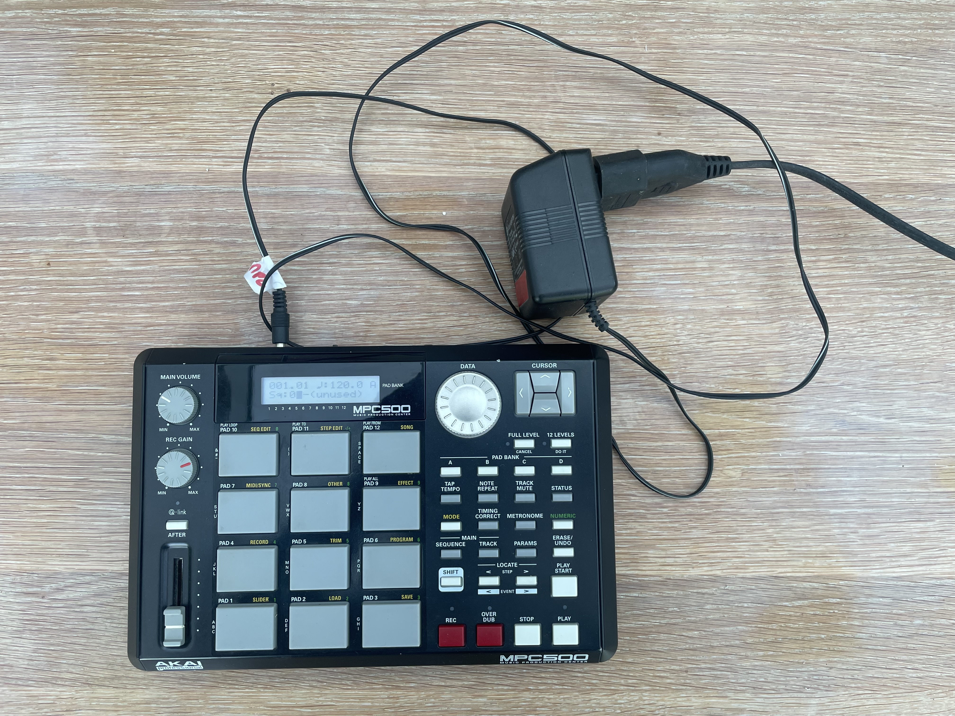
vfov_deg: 53.1
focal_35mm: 26
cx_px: 478
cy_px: 358
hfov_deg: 67.3
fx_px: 717
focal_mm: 4.2
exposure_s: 1/121
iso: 50
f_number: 1.6
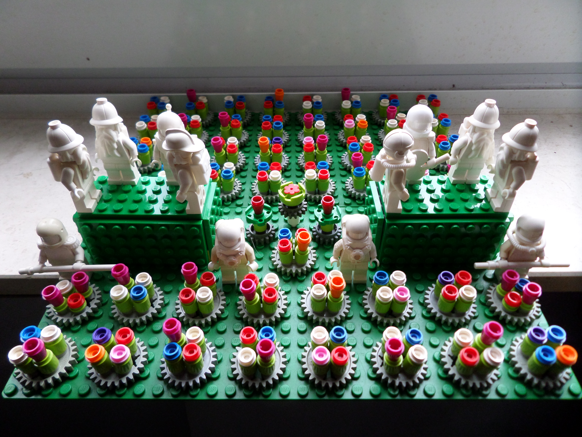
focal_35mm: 24
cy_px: 218
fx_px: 404
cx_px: 291
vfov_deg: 56.8
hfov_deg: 71.6
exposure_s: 1/30
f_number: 3.1
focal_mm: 4.3
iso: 160
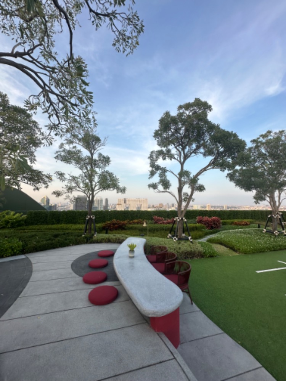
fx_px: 154
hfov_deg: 85.7
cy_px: 190
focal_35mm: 14
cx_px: 143
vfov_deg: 102.1
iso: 40
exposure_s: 1/445
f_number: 2.2
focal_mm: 2.22
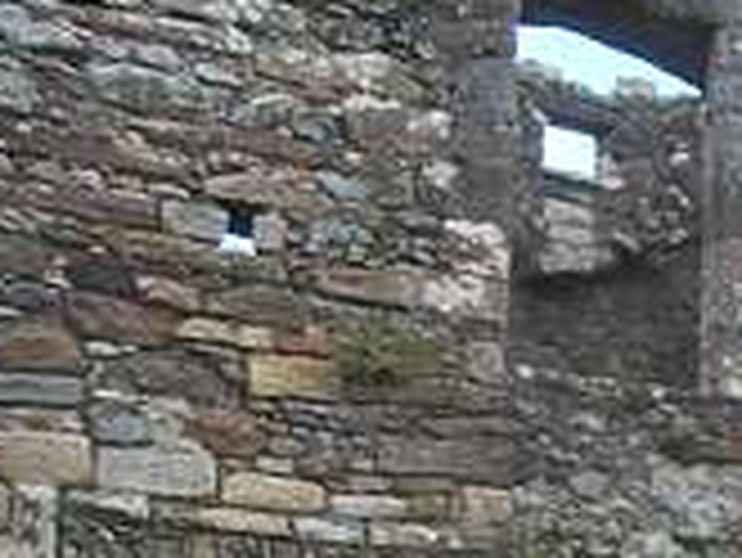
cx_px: 1372
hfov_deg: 17.0
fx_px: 1995
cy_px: 702
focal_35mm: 93
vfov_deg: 15.2
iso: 80
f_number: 3
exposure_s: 1/250
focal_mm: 4.2
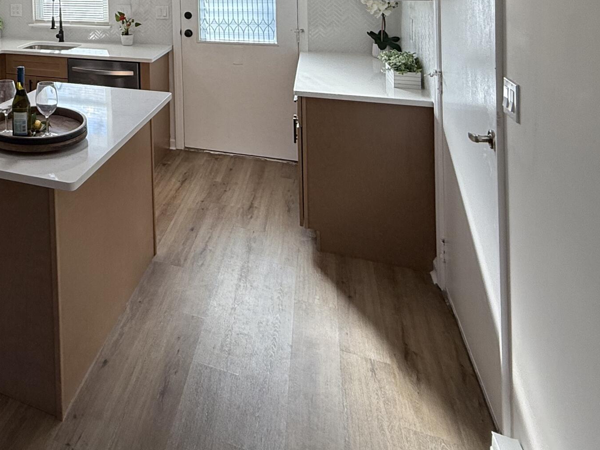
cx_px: 45
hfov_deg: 50.7
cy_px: -29
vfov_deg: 38.6
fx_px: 537
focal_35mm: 31
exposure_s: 1/198
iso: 64
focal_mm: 2.22
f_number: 2.2
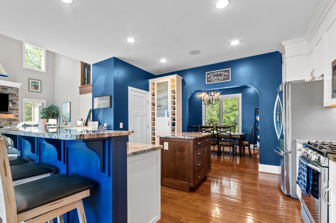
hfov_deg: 93.1
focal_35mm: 17
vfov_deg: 70.3
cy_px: 118
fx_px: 159
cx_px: 154
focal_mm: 14
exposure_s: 1/3
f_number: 8
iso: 250
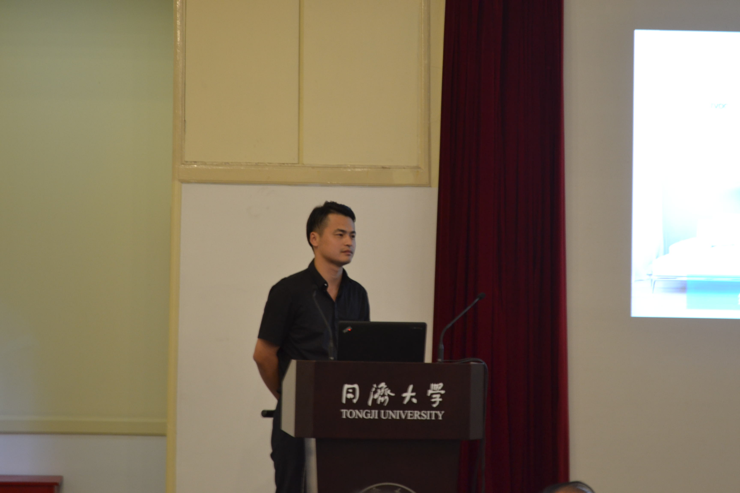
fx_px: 1696
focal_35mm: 82
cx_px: 370
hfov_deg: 24.6
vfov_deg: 16.6
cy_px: 246
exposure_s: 1/13
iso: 800
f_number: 5.6
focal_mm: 55
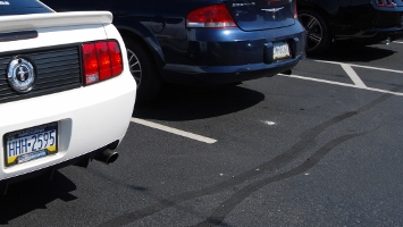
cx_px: 70
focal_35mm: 51
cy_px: 36
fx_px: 545
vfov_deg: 23.1
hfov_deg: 38.7
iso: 200
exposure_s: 1/400
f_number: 10
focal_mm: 18
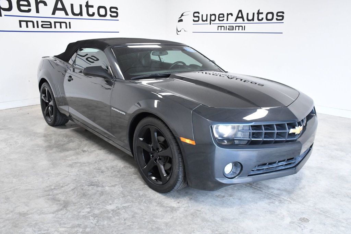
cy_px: 117
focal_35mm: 33
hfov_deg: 57.2
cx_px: 176
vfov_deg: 39.9
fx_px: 322
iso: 2500
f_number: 7.1
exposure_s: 1/200
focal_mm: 22
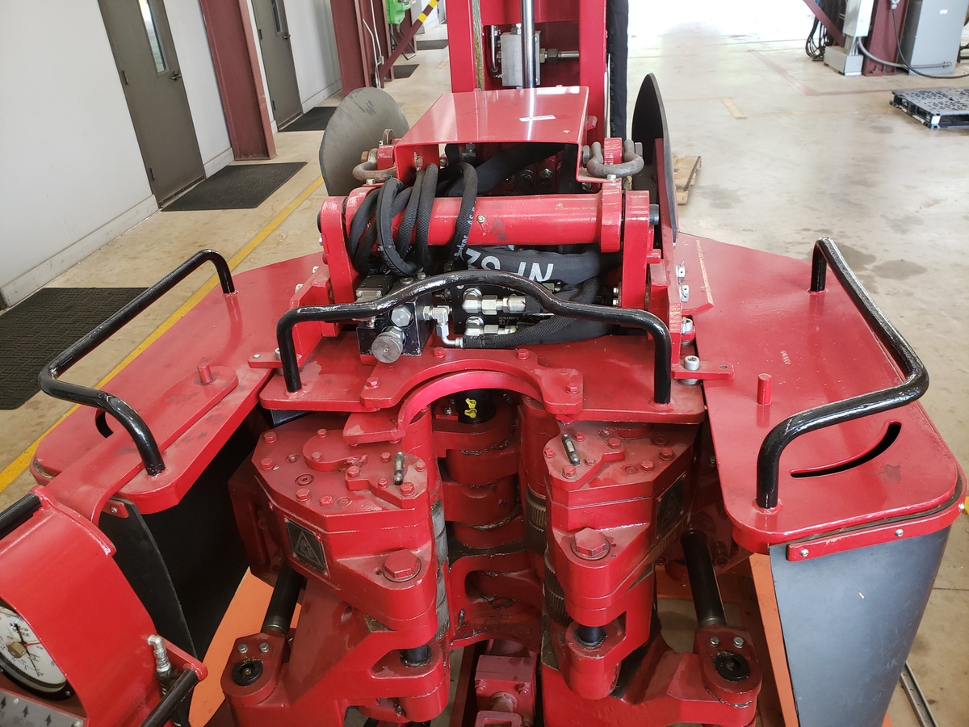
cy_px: 364
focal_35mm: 26
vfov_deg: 53.1
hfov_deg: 67.3
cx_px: 484
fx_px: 728
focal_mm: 4.3
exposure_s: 1/20
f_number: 2.4
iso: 125
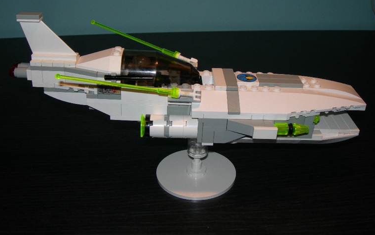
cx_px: 190
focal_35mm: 41
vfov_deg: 31.2
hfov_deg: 48.2
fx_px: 419
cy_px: 96
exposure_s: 1/60.1
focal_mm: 7.8
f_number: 4.8
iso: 50
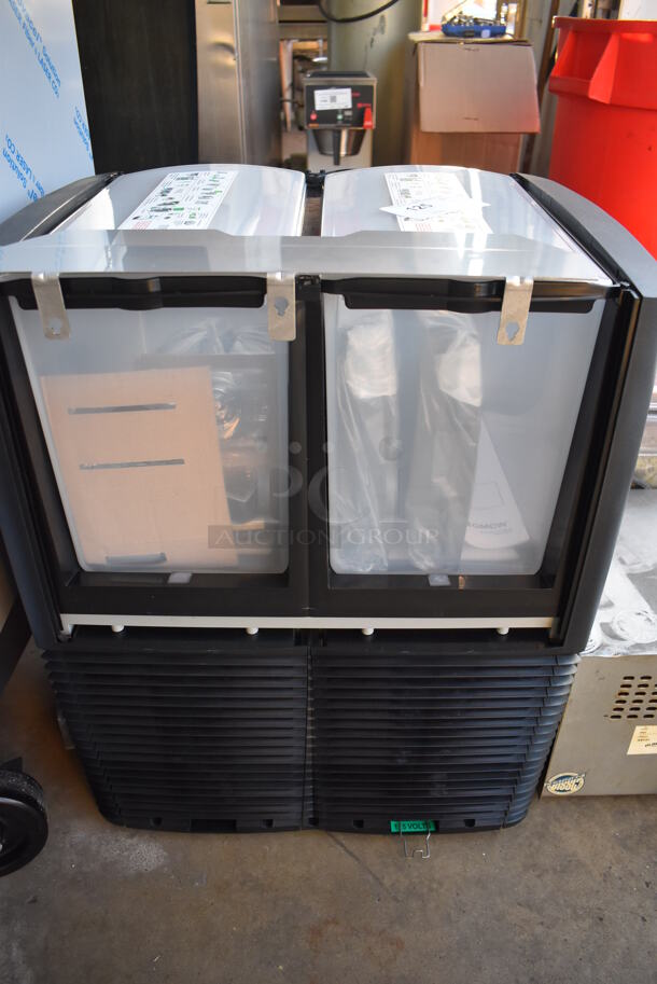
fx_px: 738
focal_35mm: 27
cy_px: 492
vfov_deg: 67.3
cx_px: 328
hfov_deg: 48.0
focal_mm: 18
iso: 800
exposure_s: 1/125
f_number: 3.5
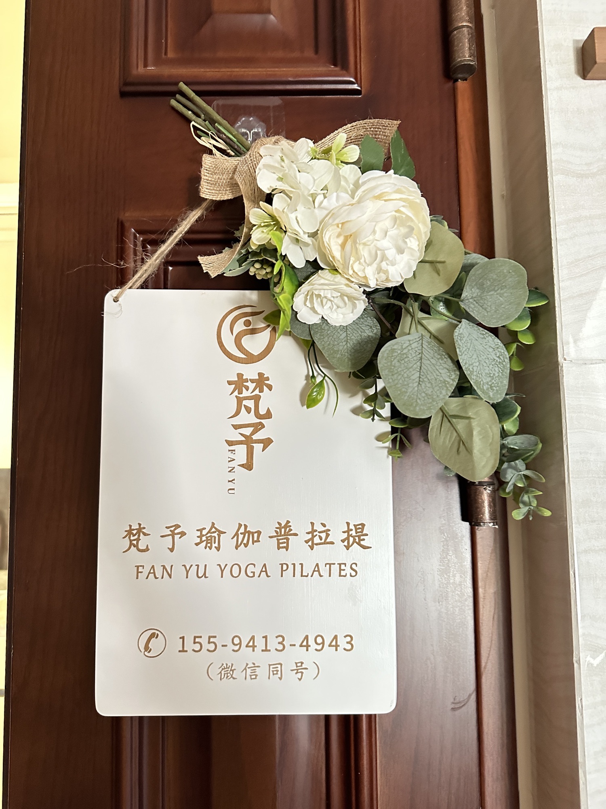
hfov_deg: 56.8
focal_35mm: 24
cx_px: 303
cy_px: 404
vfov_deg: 71.6
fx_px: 560
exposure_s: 1/32
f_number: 1.78
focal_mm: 6.86
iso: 1000
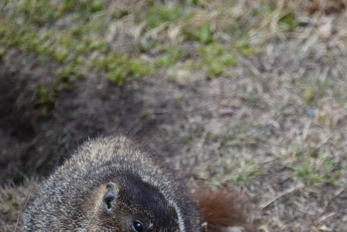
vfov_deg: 2.4
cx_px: 252
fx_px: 5553
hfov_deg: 3.6
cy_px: 194
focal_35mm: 576
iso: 360
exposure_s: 1/640
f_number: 5.6
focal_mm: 300
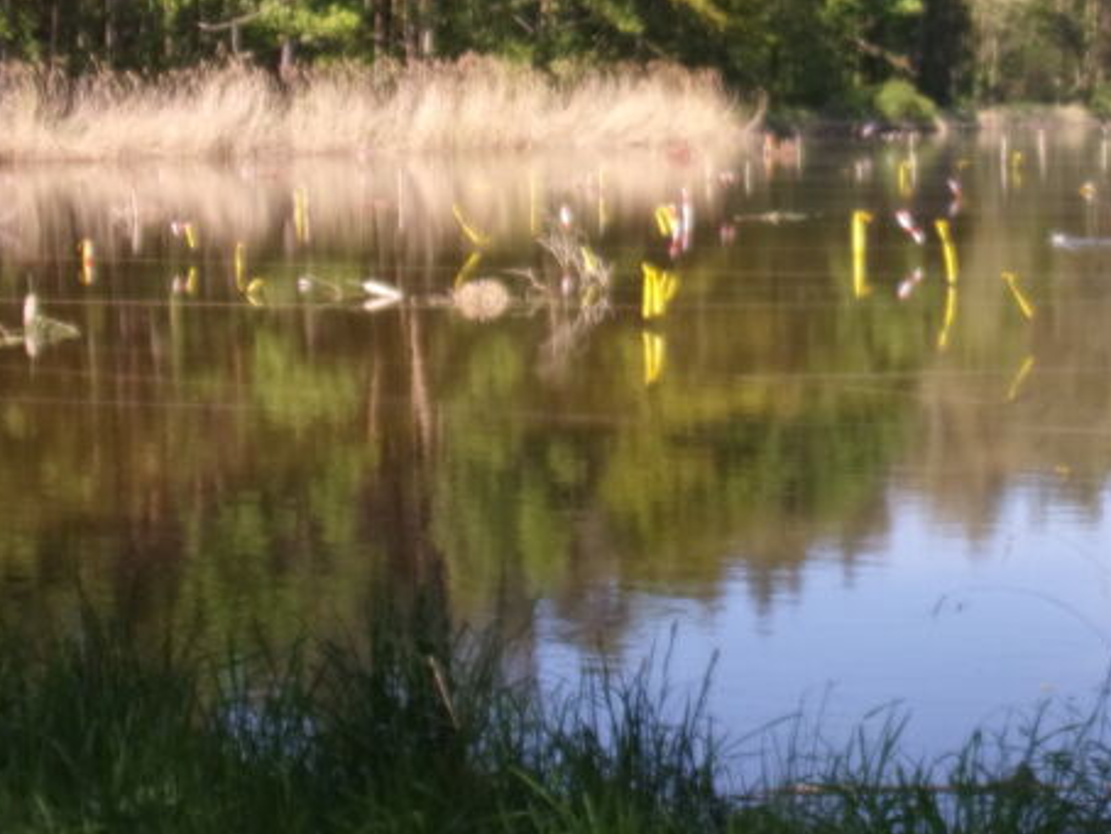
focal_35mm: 81
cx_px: 962
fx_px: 2601
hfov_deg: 23.6
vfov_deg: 18.1
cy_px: 179
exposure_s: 1/280
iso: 80
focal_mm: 8.3
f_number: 4.1
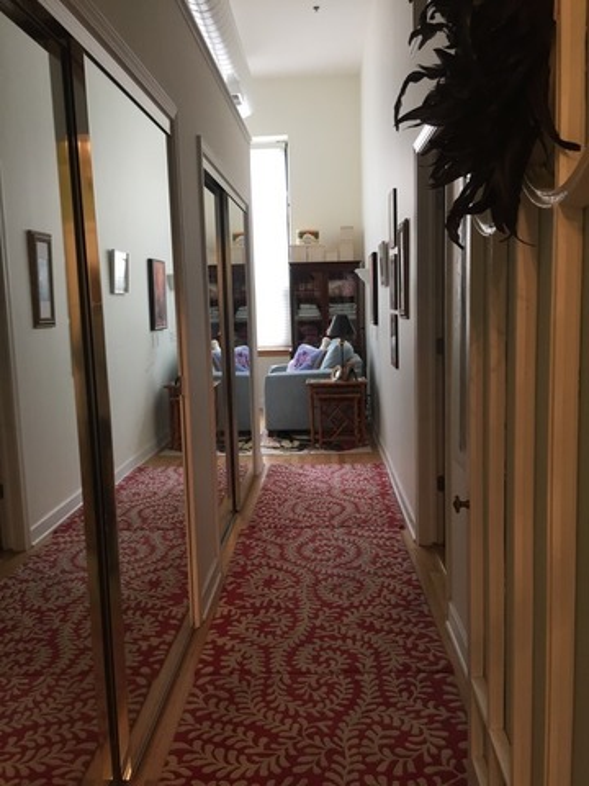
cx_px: 294
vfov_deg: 61.7
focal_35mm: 29
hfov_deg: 48.2
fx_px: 658
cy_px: 393
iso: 80
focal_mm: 4.15
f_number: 2.2
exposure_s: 1/30
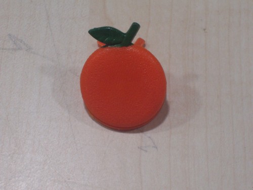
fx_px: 811
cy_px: 95
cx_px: 126
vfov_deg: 13.3
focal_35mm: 111
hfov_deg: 17.7
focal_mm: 16.8
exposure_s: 1/15
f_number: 4.8
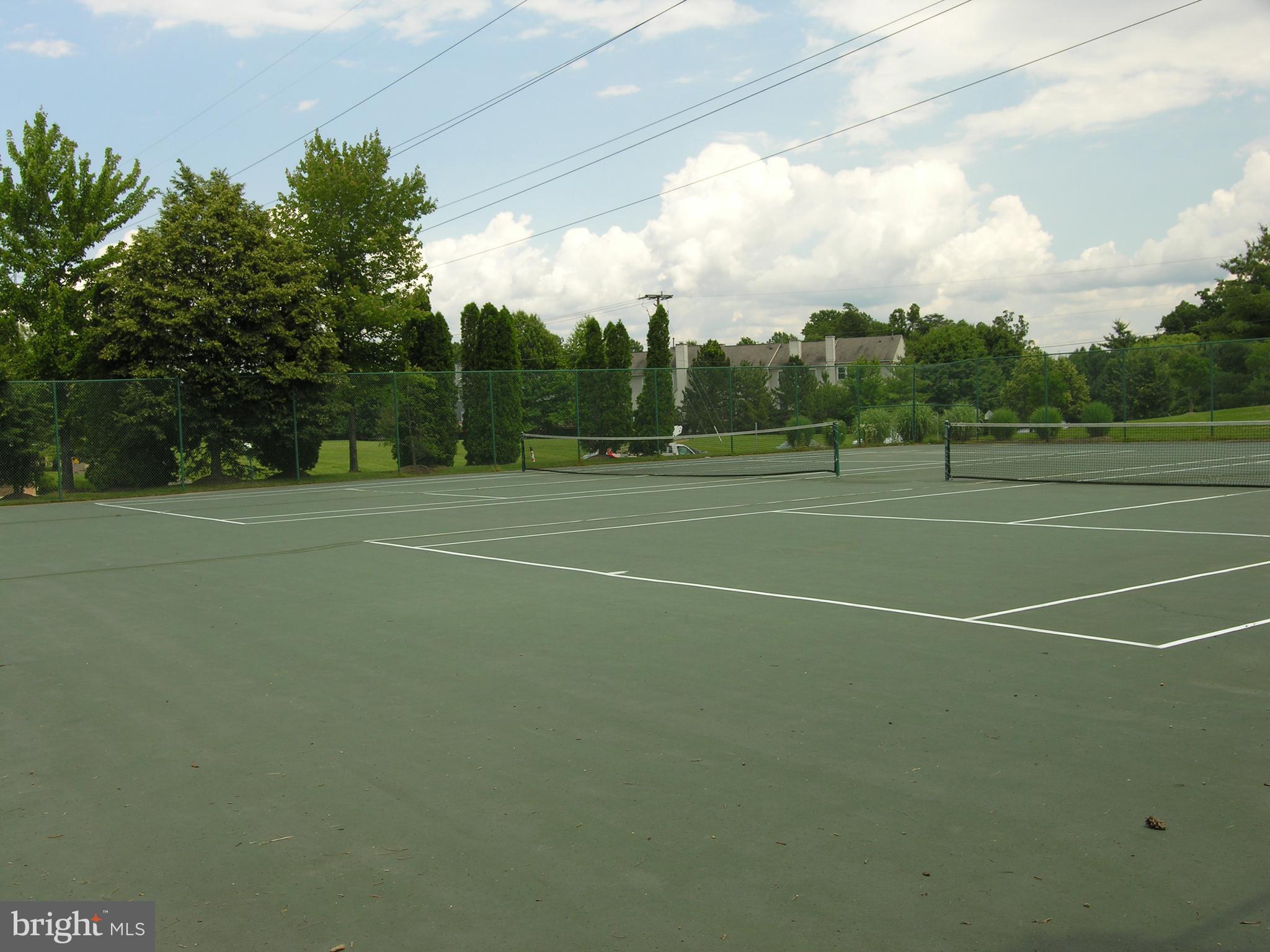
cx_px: 635
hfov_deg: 54.0
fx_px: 1247
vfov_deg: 41.8
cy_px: 476
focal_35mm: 34
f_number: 5.9
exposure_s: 1/203
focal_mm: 8.7
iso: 50
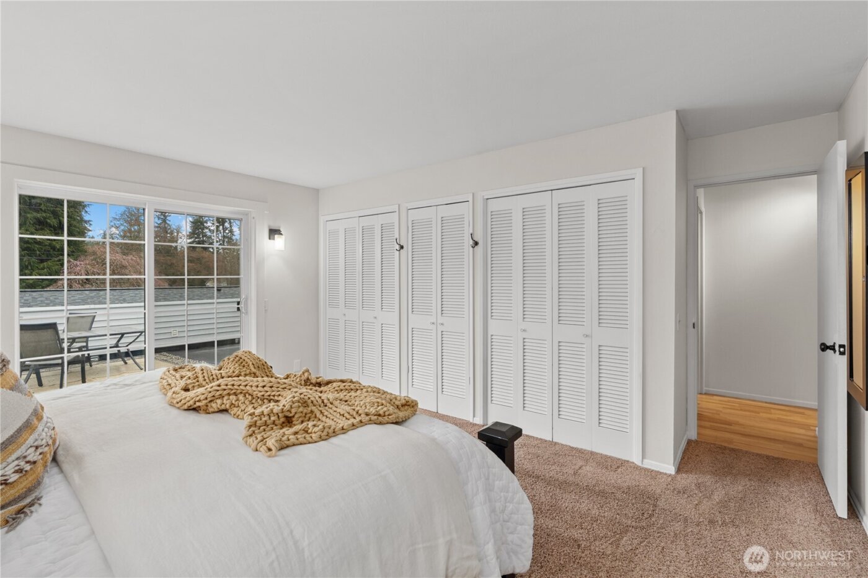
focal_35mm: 16
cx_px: 434
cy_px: 289
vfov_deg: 73.7
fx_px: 386
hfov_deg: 96.7
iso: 640
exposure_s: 1/4
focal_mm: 16
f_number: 9
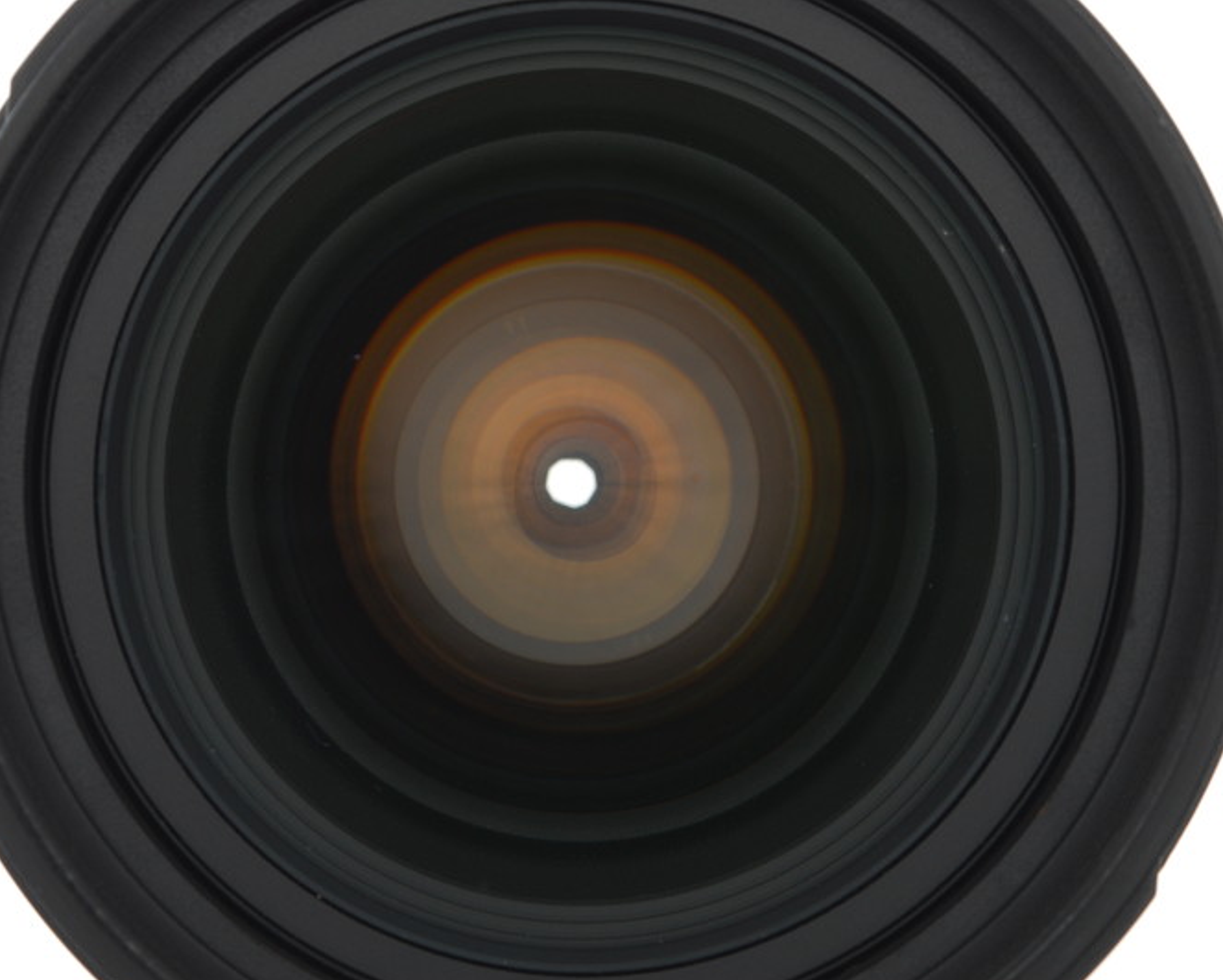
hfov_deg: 20.5
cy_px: 494
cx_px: 576
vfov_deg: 16.4
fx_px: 3388
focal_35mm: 94
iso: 200
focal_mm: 55
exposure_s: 1/100
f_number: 13
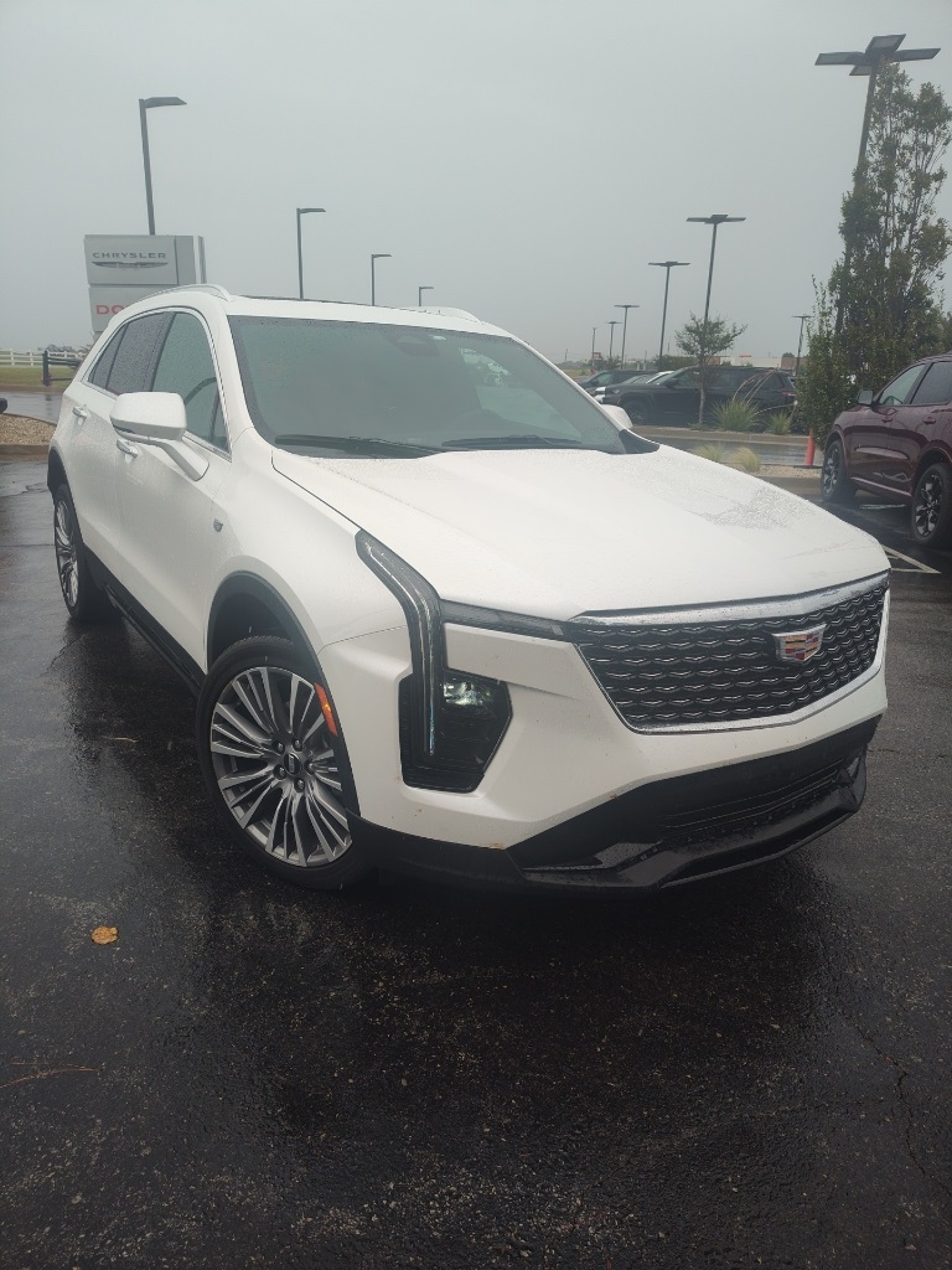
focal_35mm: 23
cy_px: 635
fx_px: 843
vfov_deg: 73.9
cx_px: 476
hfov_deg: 58.9
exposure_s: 1/885
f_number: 1.8
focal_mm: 5.56
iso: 100
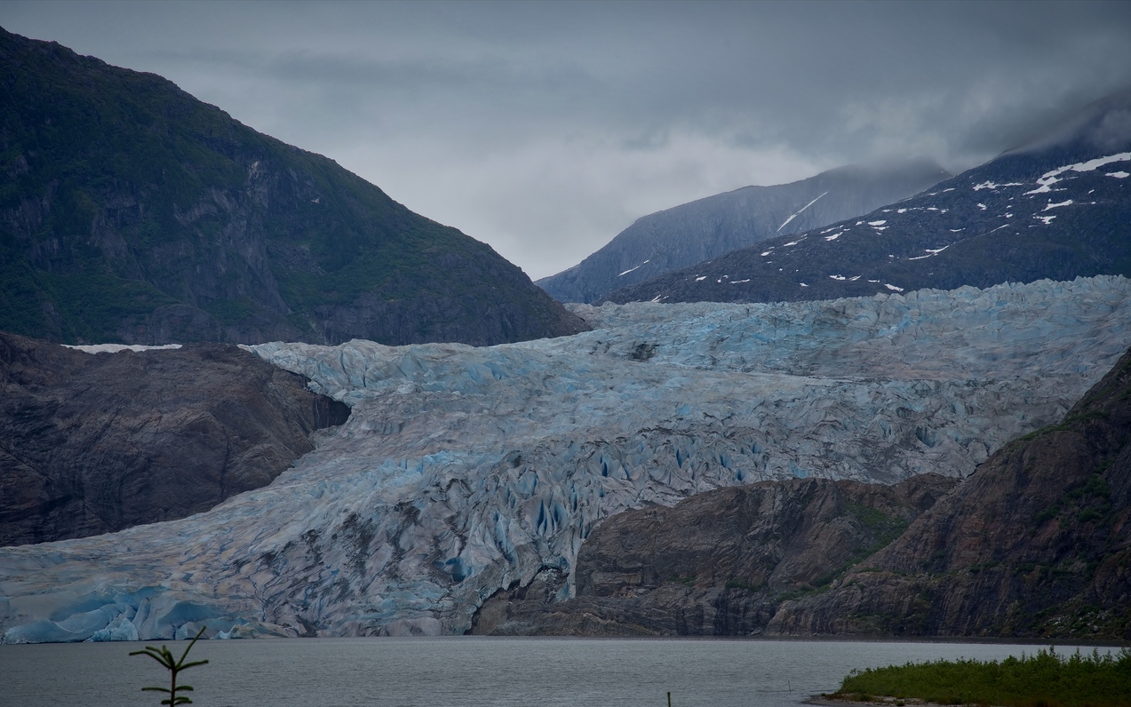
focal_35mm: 123
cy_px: 378
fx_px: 3792
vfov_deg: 10.7
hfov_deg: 17.0
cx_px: 564
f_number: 9
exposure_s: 1/320
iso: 100
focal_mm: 120
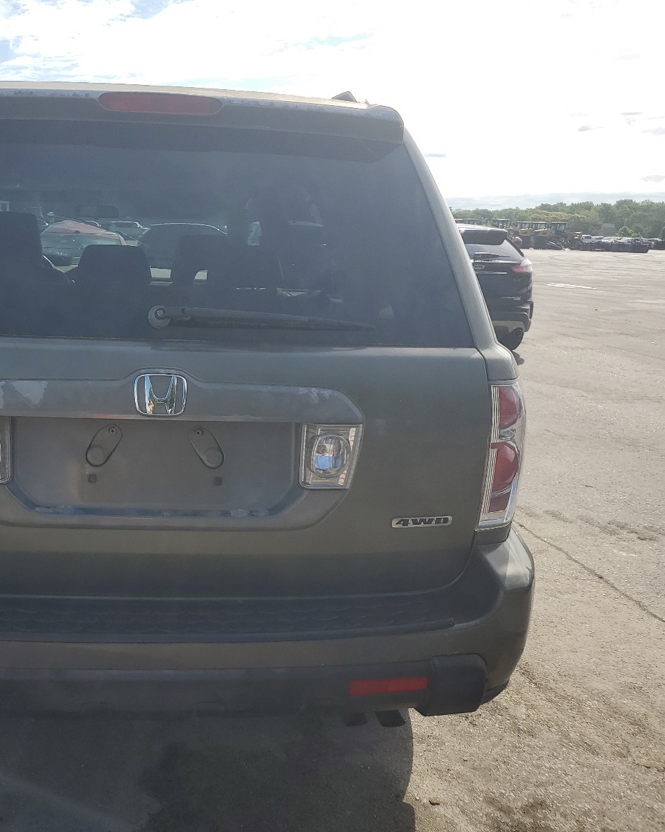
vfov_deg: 52.8
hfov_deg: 41.6
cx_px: 139
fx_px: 837
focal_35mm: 34
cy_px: 417
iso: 50
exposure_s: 1/3333
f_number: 1.5
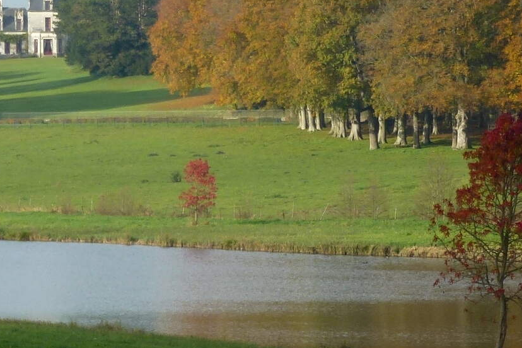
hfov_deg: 6.7
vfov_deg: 4.4
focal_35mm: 309
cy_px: 153
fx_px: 4480
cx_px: 66
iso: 100
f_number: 5.1
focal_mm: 20.2
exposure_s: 1/400
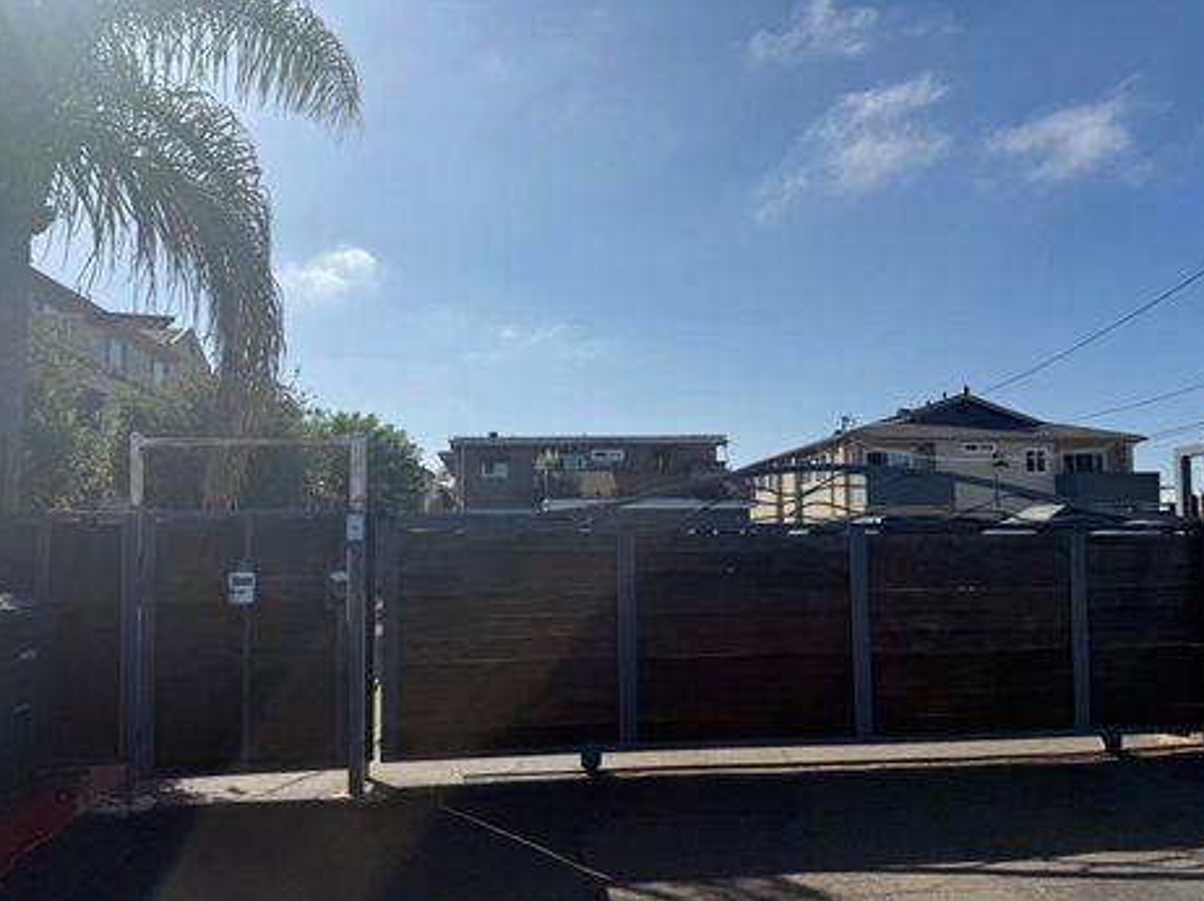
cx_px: 641
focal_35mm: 26
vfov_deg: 53.0
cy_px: 483
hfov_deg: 67.3
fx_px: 904
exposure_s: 1/8130
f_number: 1.78
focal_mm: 6.76
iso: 80
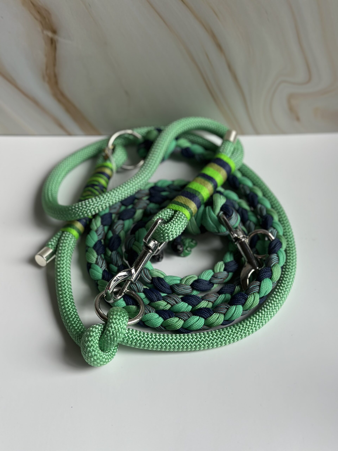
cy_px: 226
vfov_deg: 39.7
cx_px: 169
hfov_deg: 30.3
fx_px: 625
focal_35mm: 48
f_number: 1.78
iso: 80
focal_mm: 6.86
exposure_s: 1/271
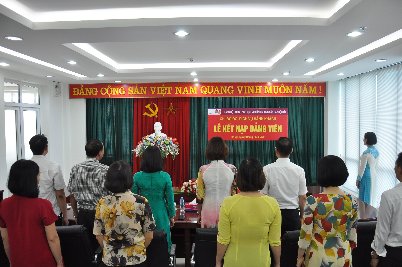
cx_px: 201
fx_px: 301
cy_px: 134
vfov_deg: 47.8
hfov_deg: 67.4
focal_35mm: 27
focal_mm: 18
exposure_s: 1/50
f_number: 4
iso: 800
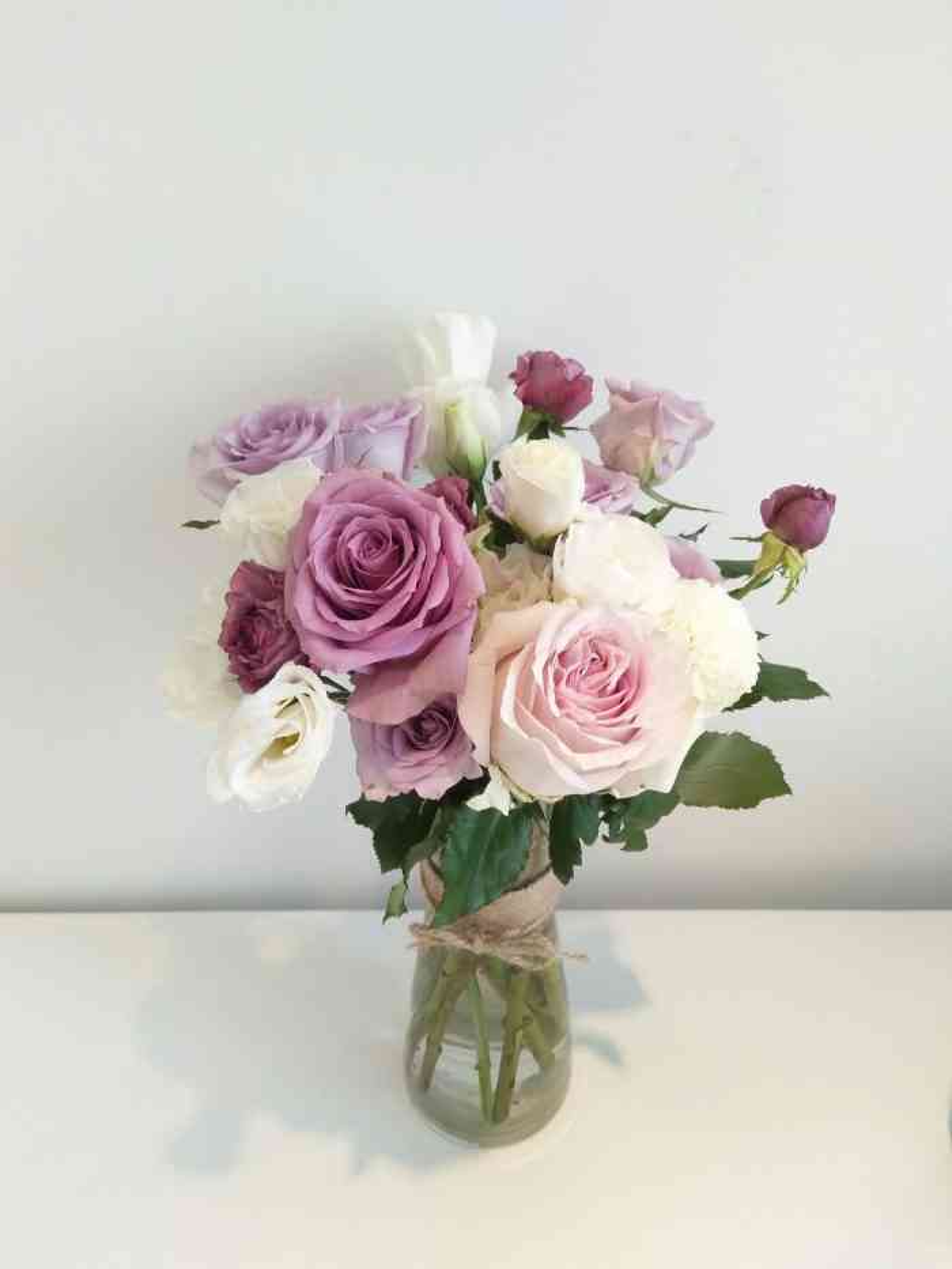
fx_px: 953
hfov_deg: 53.1
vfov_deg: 67.3
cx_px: 476
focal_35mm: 26
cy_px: 634
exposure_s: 1/50
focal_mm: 3.88
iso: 100
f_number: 2
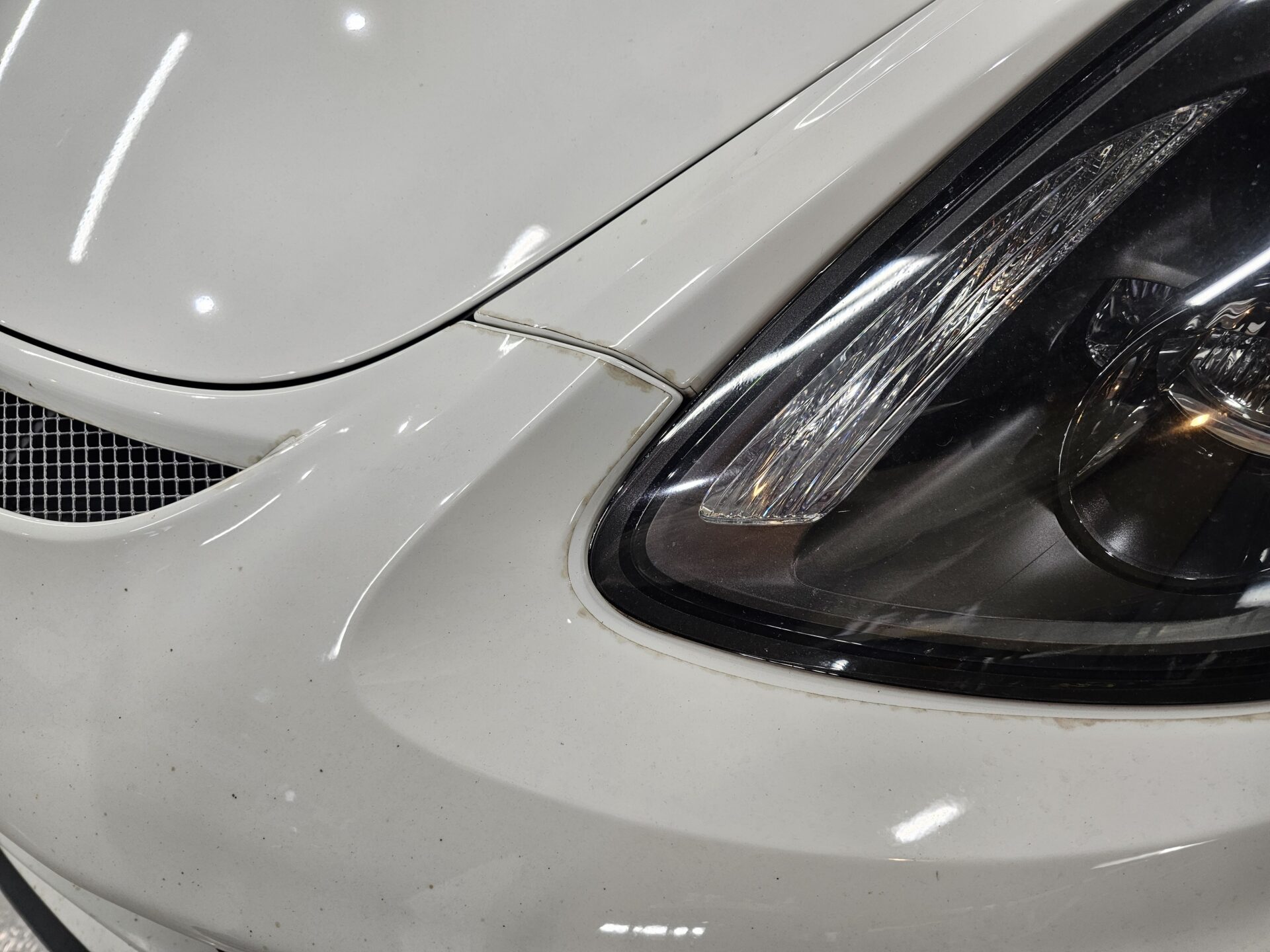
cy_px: 476
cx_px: 635
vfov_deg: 58.9
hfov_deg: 73.9
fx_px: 844
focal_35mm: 23
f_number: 1.7
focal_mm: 6.3
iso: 64
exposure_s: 1/100
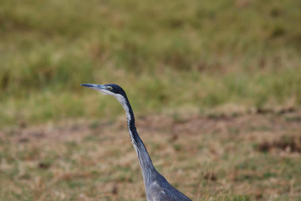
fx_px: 6093
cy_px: 100
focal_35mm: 728
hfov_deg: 2.8
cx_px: 123
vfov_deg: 1.9
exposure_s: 1/320
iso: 100
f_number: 5.6
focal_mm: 400
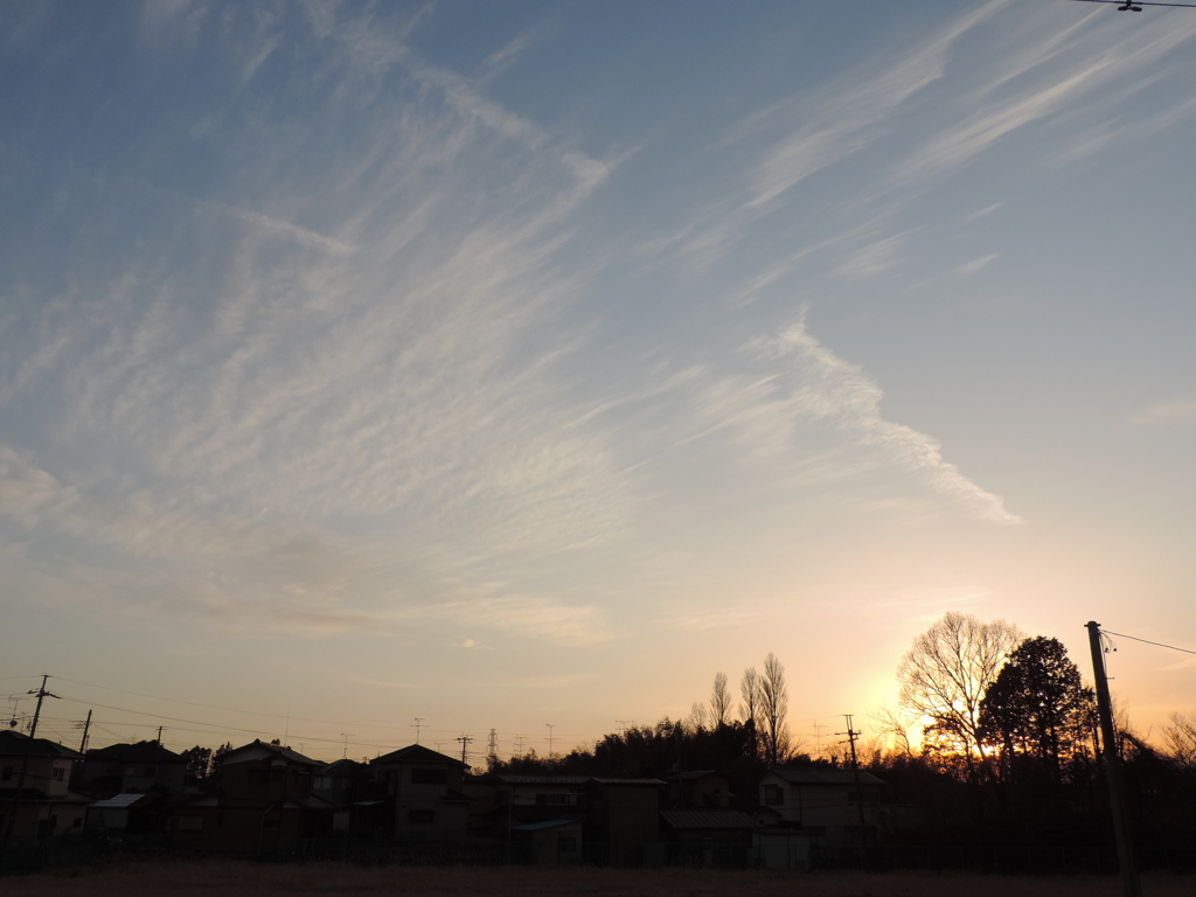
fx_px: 1037
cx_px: 598
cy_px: 448
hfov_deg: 60.0
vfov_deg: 46.8
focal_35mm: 30
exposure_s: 1/640
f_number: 3.1
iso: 80
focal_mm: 5.3
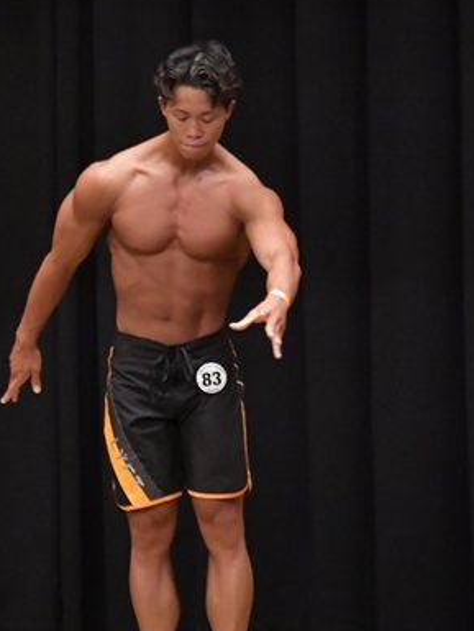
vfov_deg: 4.7
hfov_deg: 3.5
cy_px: 385
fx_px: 7664
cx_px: 68
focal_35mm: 420
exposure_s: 1/400
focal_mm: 145
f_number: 5.6
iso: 6400
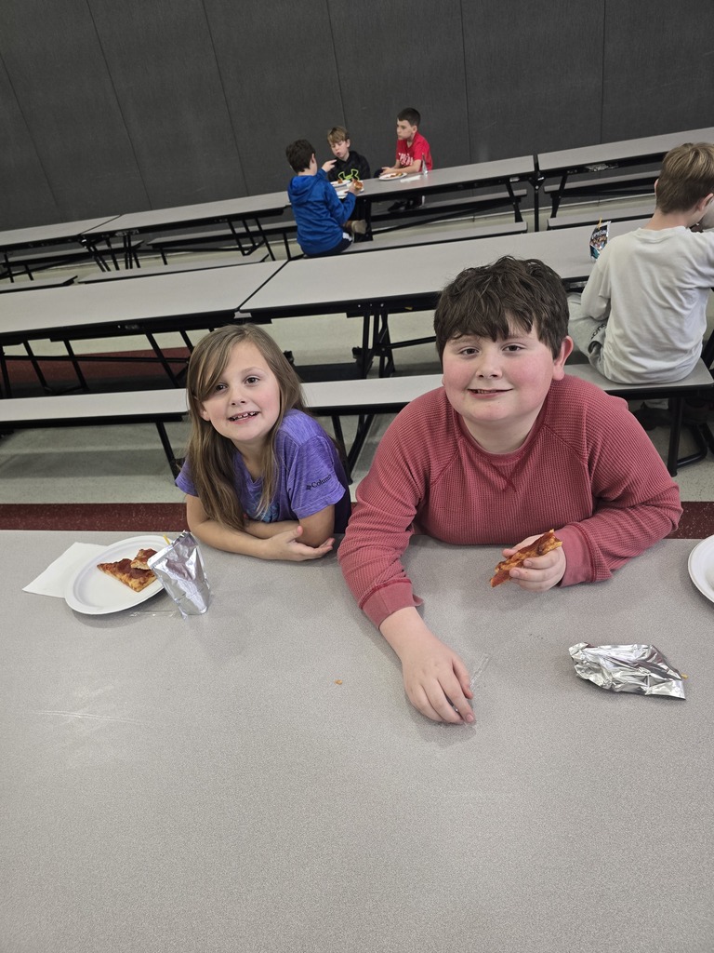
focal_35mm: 23
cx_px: 357
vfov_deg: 73.9
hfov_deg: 58.9
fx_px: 633
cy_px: 476
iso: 250
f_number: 1.7
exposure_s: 1/120
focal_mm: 6.3
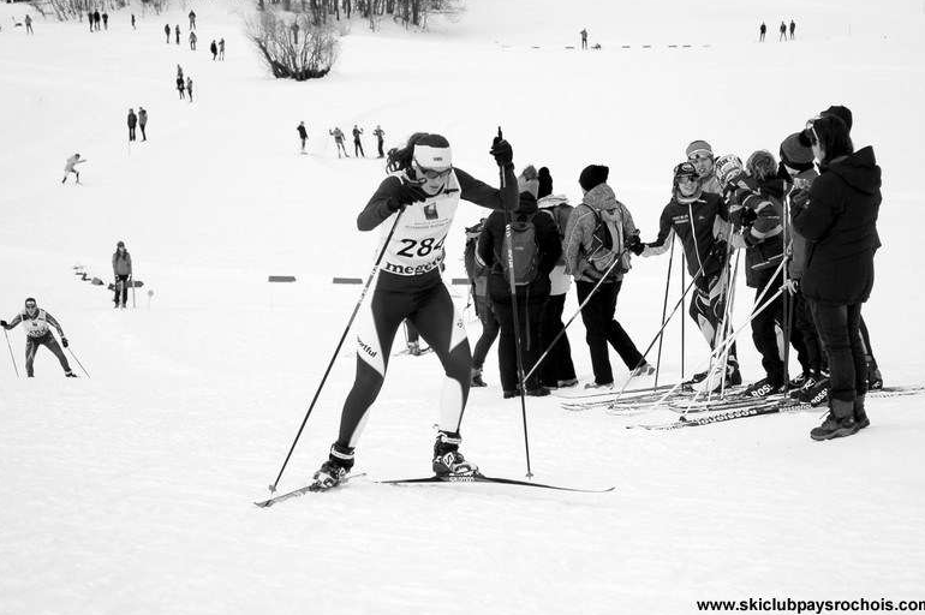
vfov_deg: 10.3
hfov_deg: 15.5
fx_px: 3402
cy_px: 315
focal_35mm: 133
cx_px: 477
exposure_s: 1/1000
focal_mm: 85
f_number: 4.5
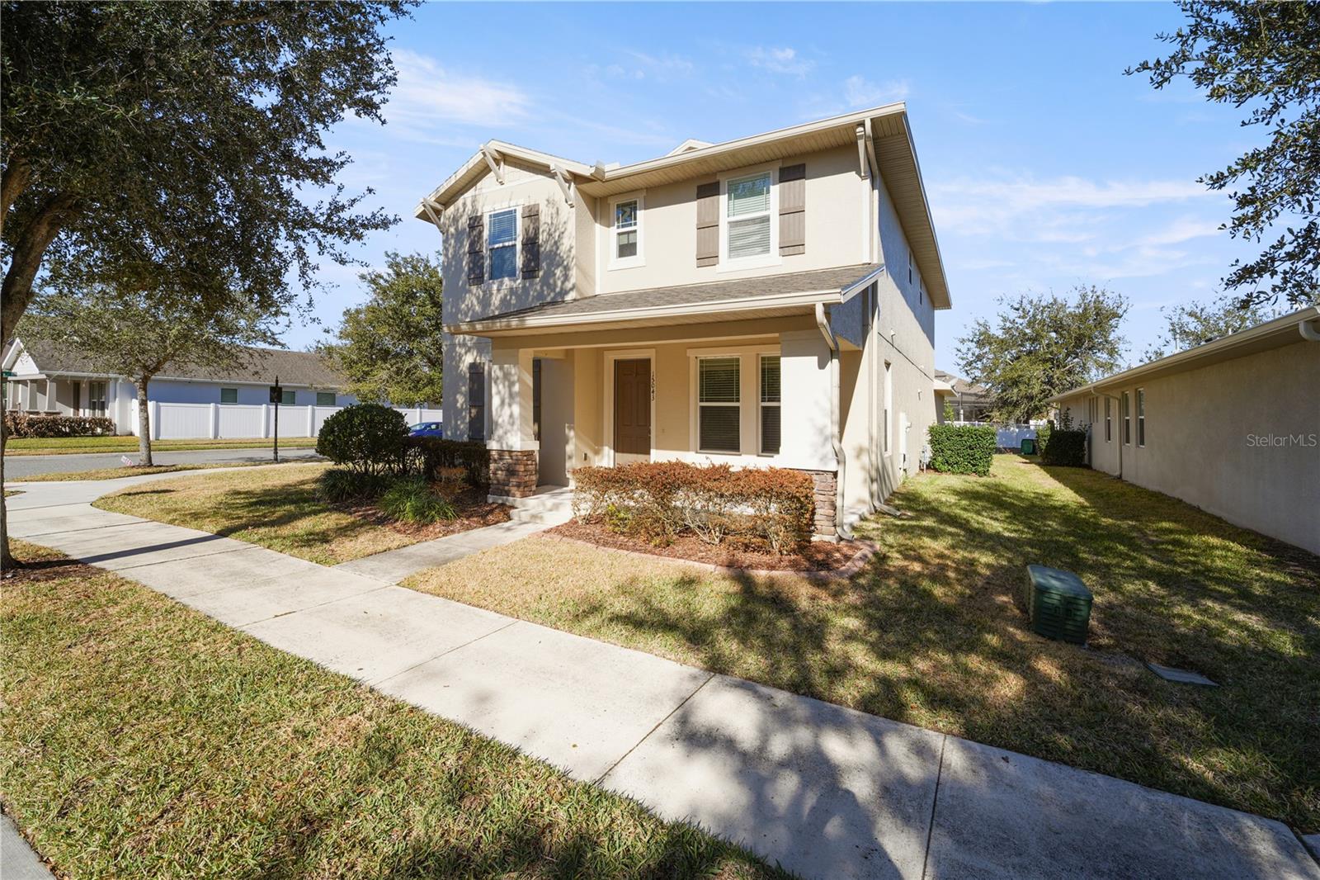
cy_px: 440
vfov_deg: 81.2
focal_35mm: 14
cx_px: 660
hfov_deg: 104.3
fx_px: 513
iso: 100
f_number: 8
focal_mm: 14
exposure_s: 1/200
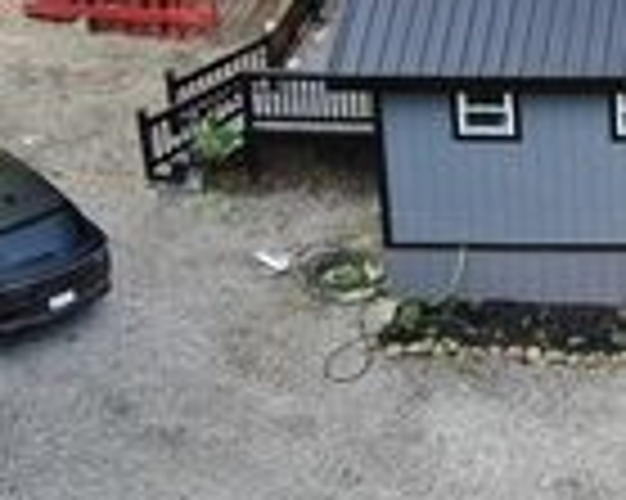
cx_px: 838
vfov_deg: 12.3
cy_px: -65
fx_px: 2277
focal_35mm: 123
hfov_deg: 14.9
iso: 100
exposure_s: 1/40
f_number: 3.3
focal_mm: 5.94
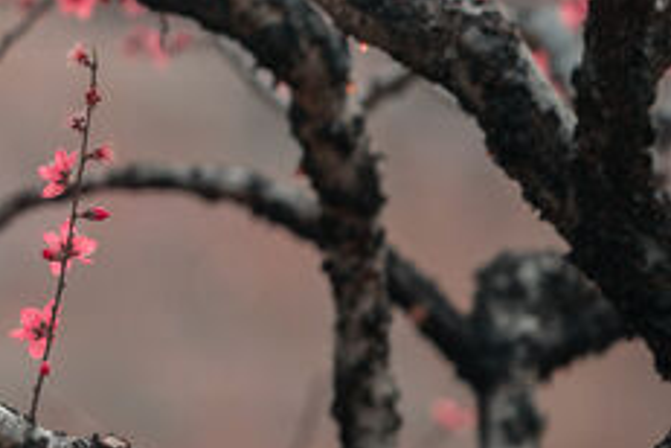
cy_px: -35
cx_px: -375
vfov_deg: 1.7
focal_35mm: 814
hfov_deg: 2.5
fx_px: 15171
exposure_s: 1/80
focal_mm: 158
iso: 50
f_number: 2.8
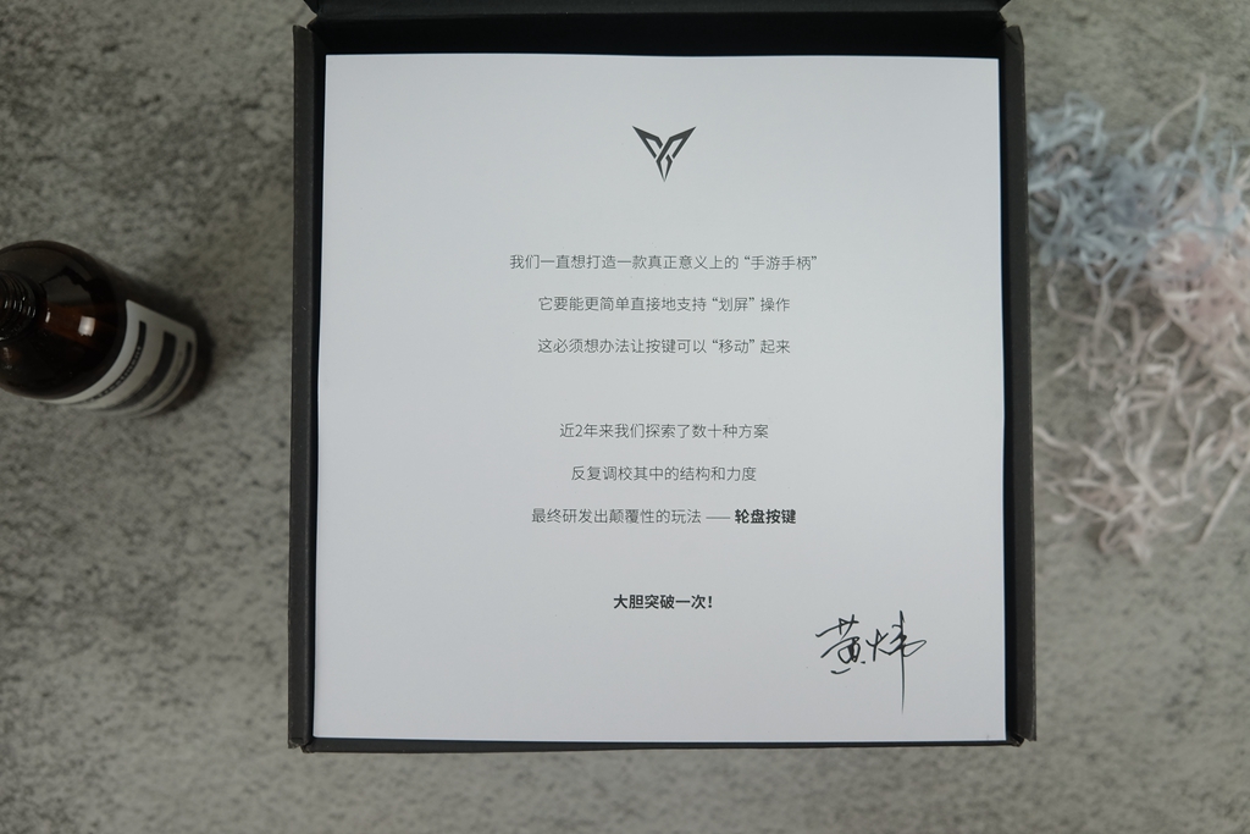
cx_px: 625
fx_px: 1250
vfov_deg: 36.9
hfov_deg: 53.1
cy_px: 417
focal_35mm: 36
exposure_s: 1/85
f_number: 3.6
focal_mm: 24.3
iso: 400
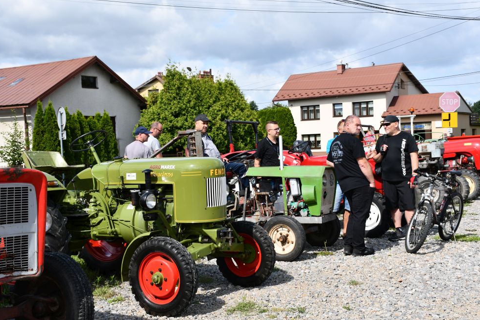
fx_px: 653
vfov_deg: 27.5
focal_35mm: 49
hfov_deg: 40.4
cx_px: 240
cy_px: 162
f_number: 8
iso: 100
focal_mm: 32
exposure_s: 1/250
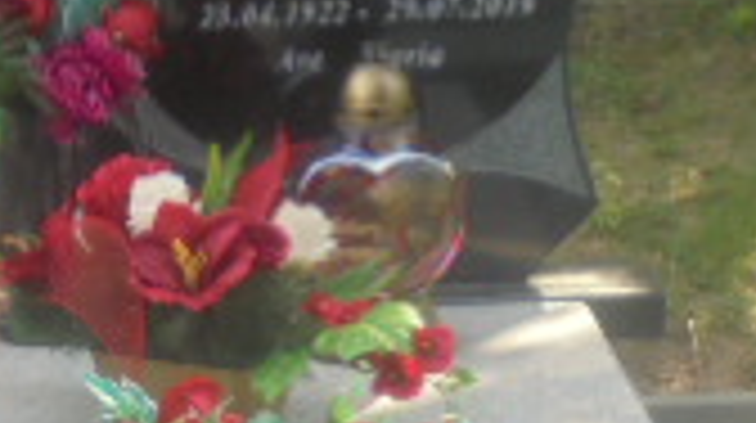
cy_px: 432
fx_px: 3163
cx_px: 158
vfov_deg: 7.6
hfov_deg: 13.6
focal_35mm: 158
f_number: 4.2
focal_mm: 6.9
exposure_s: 1/125
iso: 100
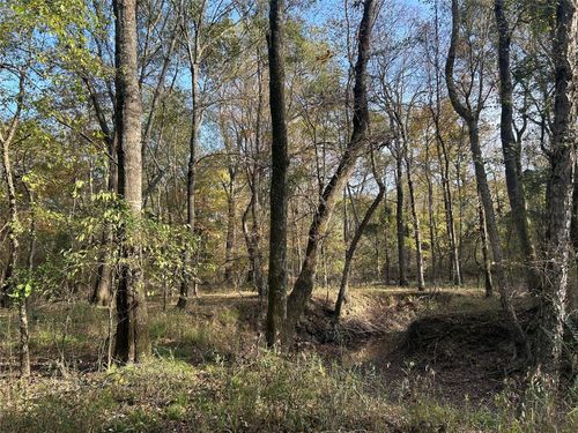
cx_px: 289
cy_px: 216
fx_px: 434
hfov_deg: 67.3
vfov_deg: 53.1
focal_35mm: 26
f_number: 1.5
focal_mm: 5.7
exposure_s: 1/387
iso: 50
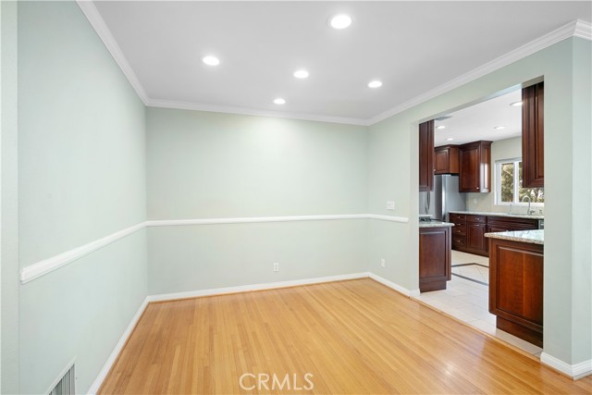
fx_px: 271
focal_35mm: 16
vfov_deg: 72.1
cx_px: 296
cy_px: 198
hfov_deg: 95.0
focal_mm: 16.5
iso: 125
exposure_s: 1/1.67
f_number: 8
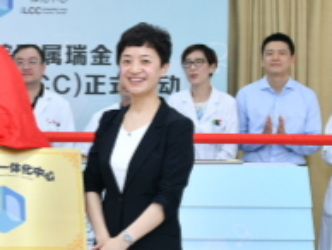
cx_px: -33
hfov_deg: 20.3
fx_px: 883
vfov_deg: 16.1
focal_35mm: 92
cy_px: 129
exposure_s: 1/125
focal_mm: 31
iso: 1000
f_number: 4
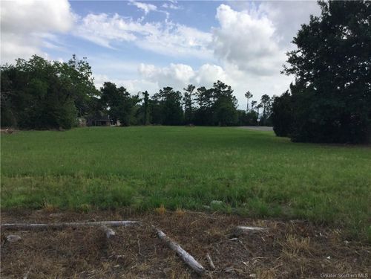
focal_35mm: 31
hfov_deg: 58.4
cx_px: 186
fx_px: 332
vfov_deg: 45.4
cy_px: 140
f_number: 2.4
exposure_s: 1/1335
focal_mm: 3.3
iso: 25
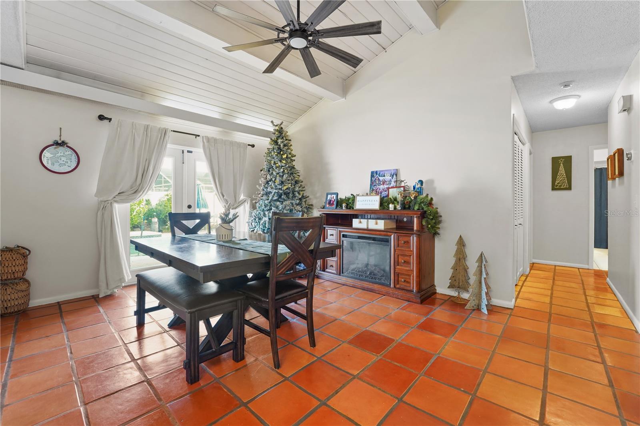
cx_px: 320
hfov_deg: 104.3
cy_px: 213
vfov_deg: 81.2
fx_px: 249
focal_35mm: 14
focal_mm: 14
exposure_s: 1/6
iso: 640
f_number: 8
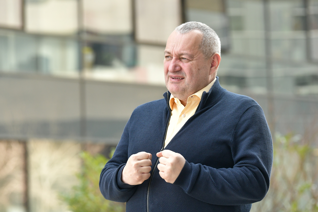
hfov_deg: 16.8
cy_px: 106
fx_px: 1078
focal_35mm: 122
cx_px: 159
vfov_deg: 11.2
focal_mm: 122
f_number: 4
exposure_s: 1/1000
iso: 2000
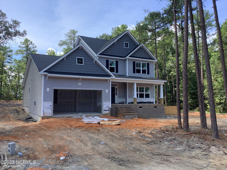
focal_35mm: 31
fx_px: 203
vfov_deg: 45.4
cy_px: 85
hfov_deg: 58.4
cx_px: 114
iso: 25
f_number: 2.4
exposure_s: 1/312
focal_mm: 3.3
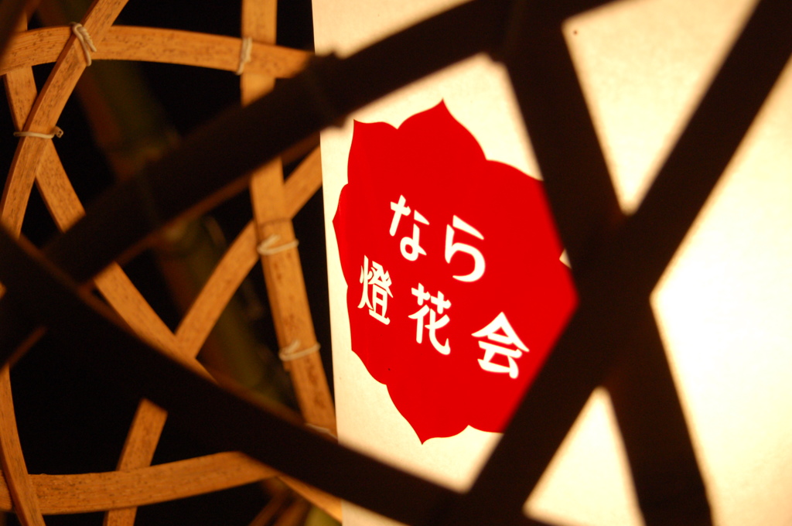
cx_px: 396
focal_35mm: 69
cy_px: 263
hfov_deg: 29.3
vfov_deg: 19.7
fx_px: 1516
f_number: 5
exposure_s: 1/20
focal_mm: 46
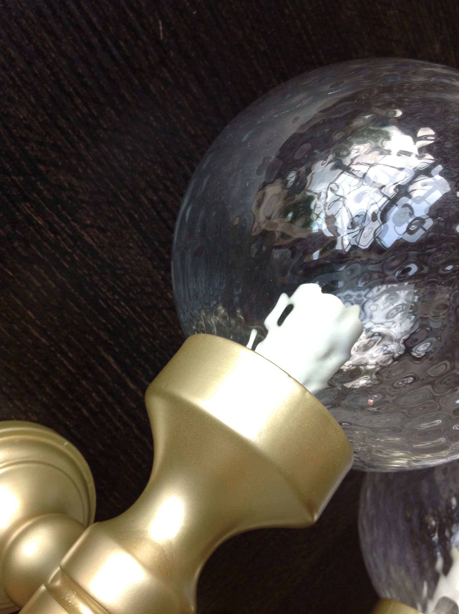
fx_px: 620
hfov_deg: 40.6
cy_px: 307
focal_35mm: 35
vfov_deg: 52.7
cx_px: 230
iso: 50
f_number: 2.4
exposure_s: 1/17
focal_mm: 4.28
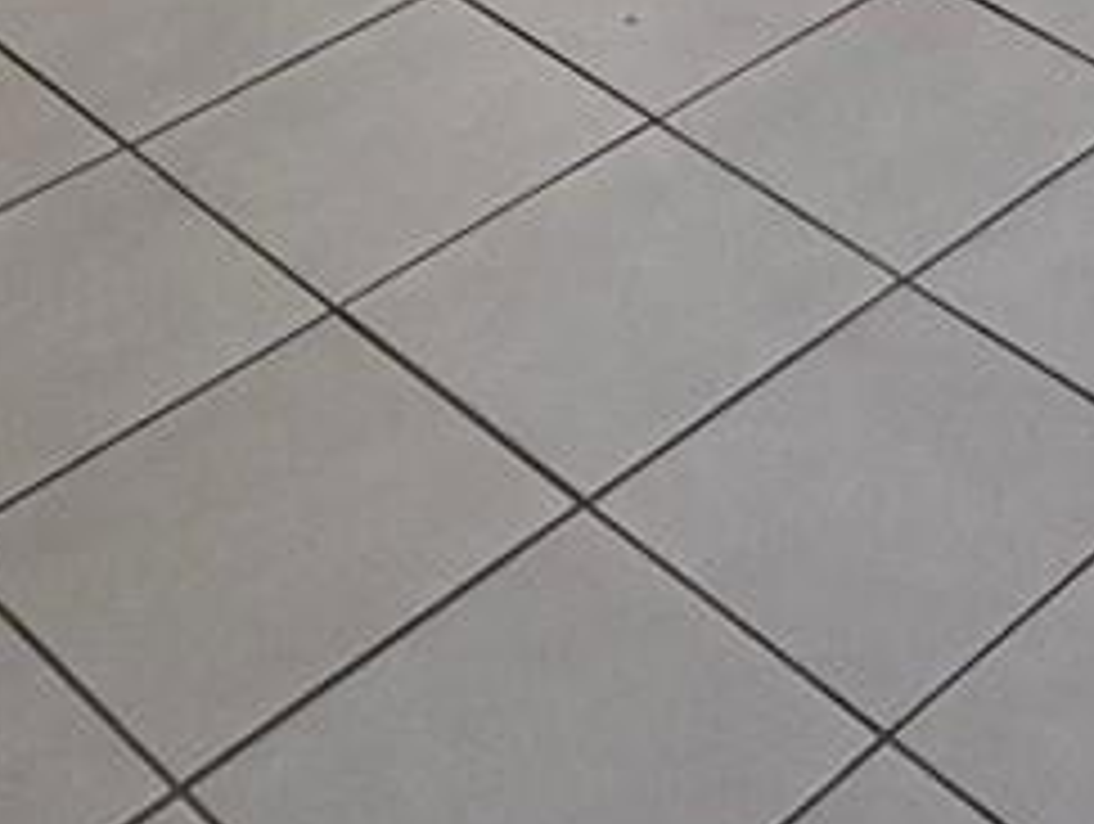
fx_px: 2912
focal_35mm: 92
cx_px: 1333
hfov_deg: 19.9
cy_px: -1463
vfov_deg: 11.5
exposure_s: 1/99
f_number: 2.2
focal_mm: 2.22
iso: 80
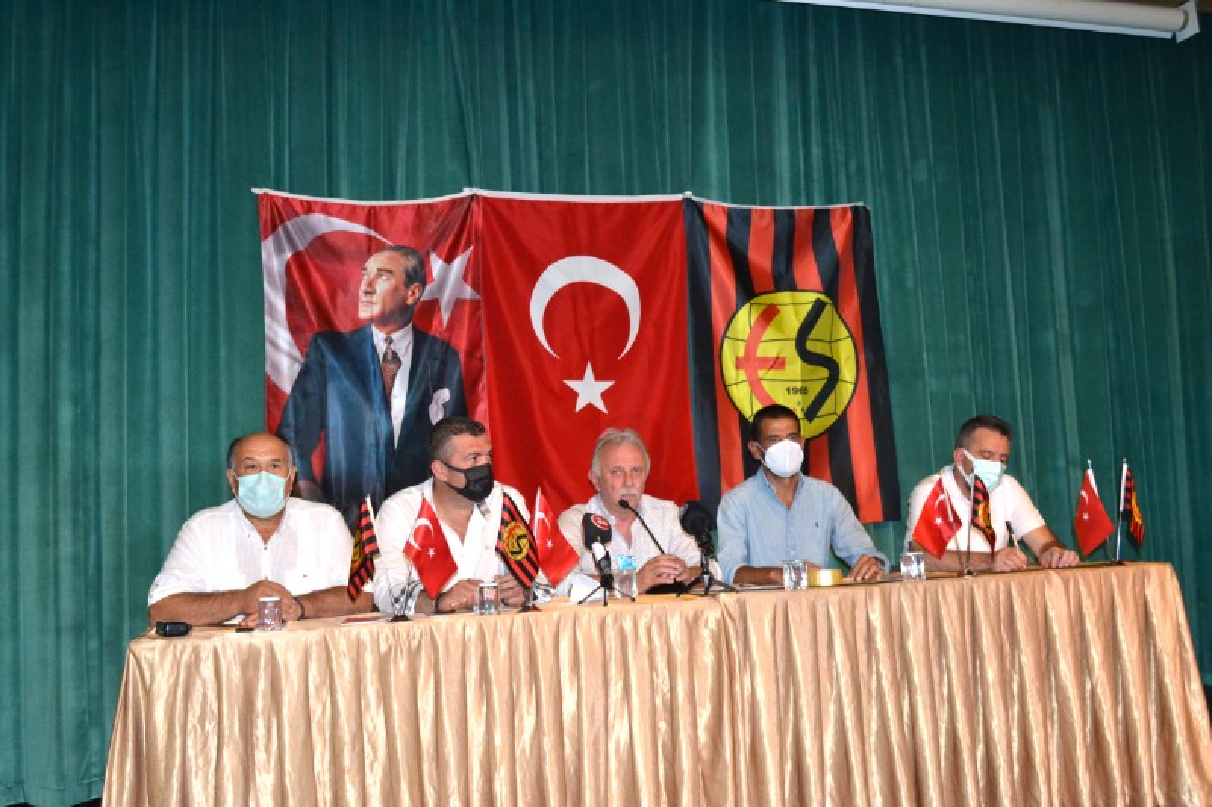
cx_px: 606
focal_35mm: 34
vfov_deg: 38.3
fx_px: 1161
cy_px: 404
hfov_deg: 55.1
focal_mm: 23
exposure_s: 1/60
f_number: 5.6
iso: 1600
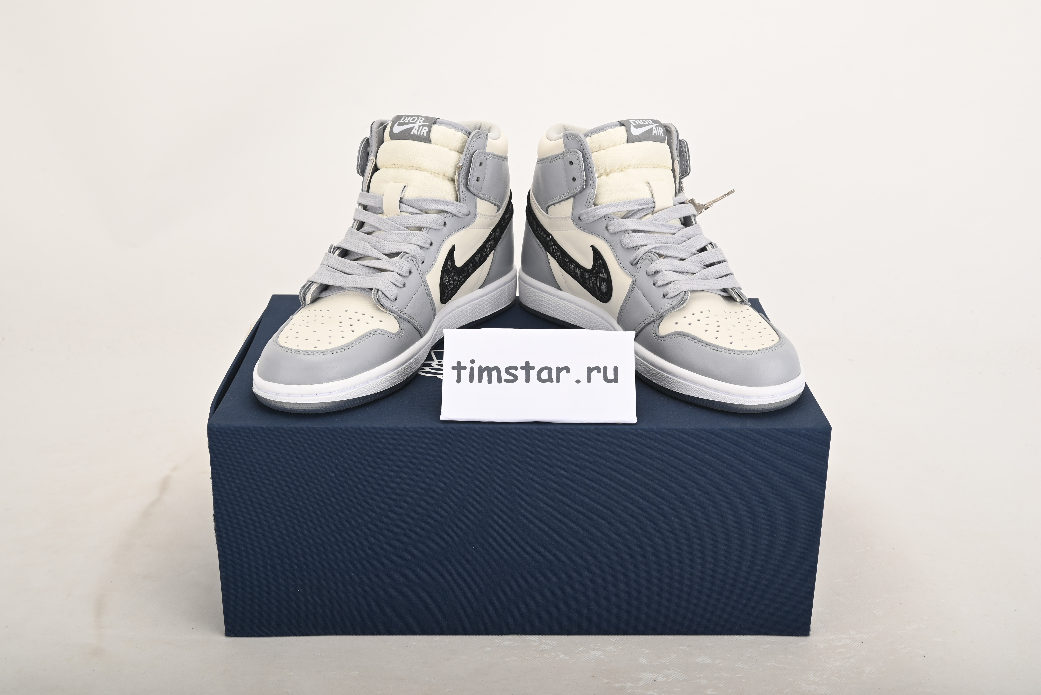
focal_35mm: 42
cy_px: 348
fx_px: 1215
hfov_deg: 46.4
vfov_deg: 31.9
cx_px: 520
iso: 100
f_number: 11
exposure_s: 1/200
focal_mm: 42
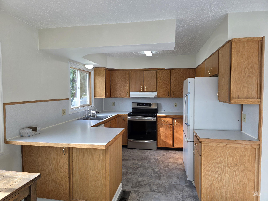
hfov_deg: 73.9
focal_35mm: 23
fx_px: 178
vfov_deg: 58.9
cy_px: 100
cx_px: 134
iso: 40
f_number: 1.7
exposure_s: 1/120
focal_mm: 6.3
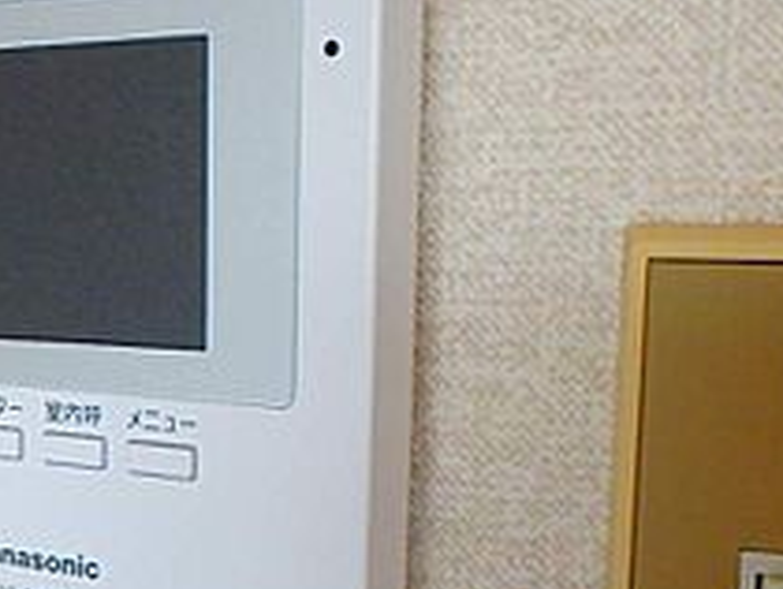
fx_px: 1449
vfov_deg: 22.8
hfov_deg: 28.8
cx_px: 52
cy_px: 406
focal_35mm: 64
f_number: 3.5
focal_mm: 3.7
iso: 200
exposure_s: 1/40
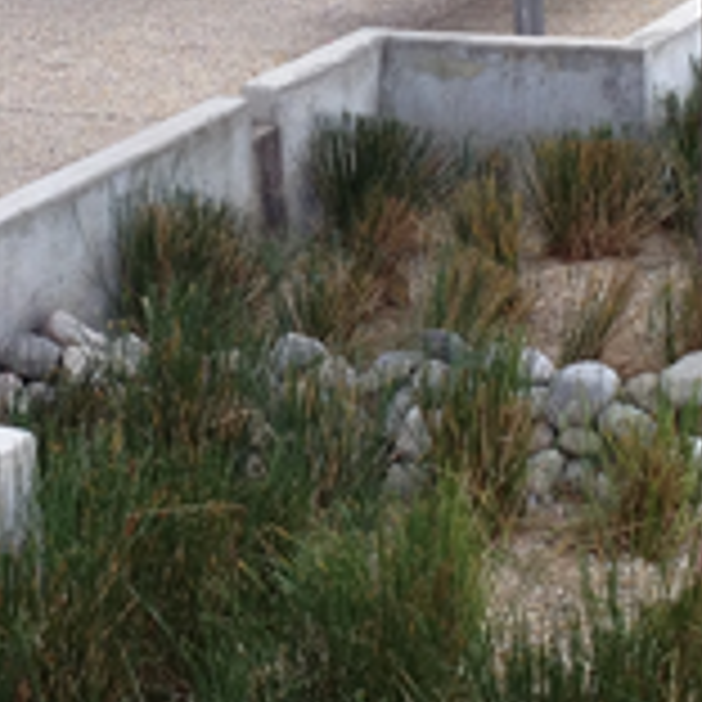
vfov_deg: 12.5
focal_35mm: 139
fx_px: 3189
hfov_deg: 12.6
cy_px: 79
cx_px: 266
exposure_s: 1/238
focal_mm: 4.28
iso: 50
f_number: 2.4
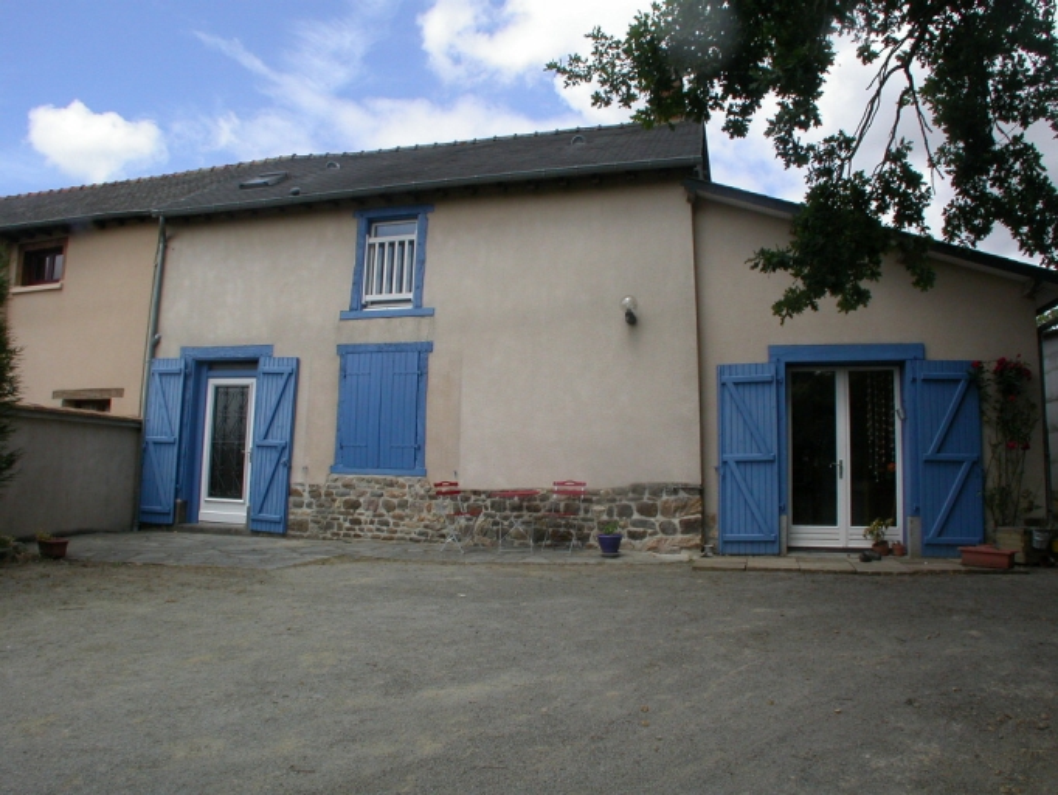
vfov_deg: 37.7
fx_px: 1162
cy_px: 398
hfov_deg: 49.0
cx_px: 529
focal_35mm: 38
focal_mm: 7.85
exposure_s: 1/300
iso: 100
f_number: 7.5
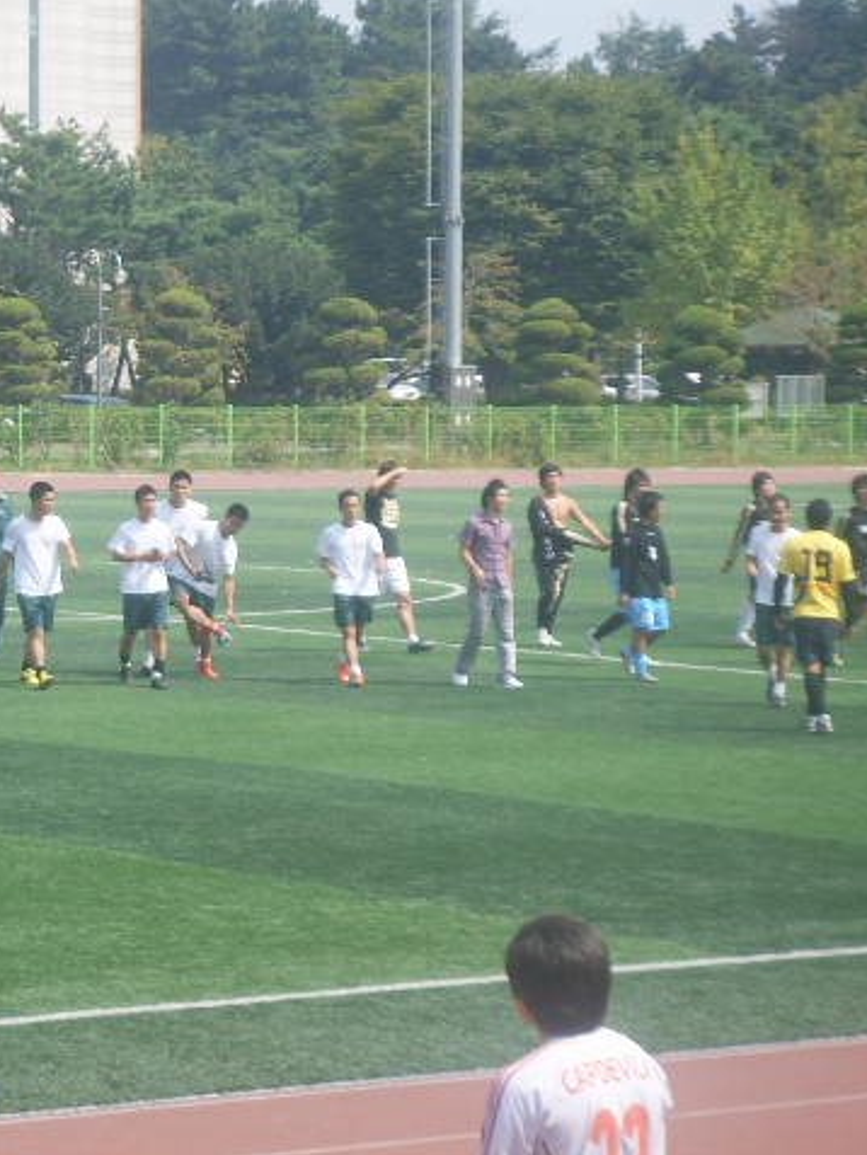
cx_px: 97
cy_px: 576
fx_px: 5241
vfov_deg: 12.6
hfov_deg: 9.4
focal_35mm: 157
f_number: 4.5
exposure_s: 1/350
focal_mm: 19.8
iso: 50
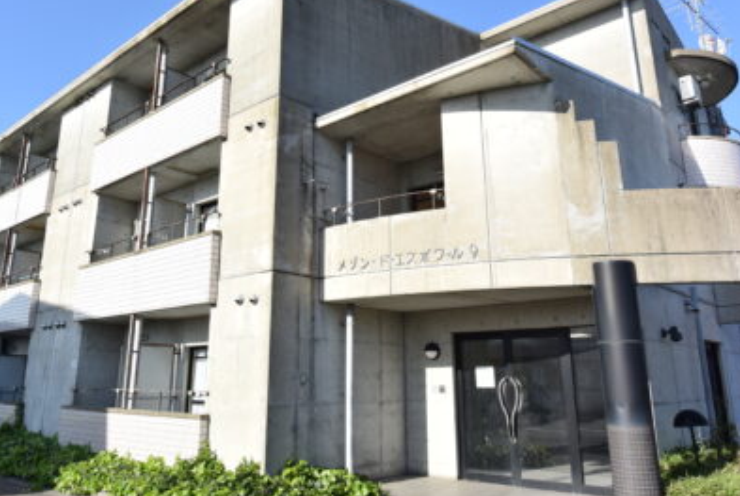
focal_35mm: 29
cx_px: 345
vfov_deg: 44.8
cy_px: 199
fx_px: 597
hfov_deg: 63.5
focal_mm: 8.7
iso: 160
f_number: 4.2
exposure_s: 1/640
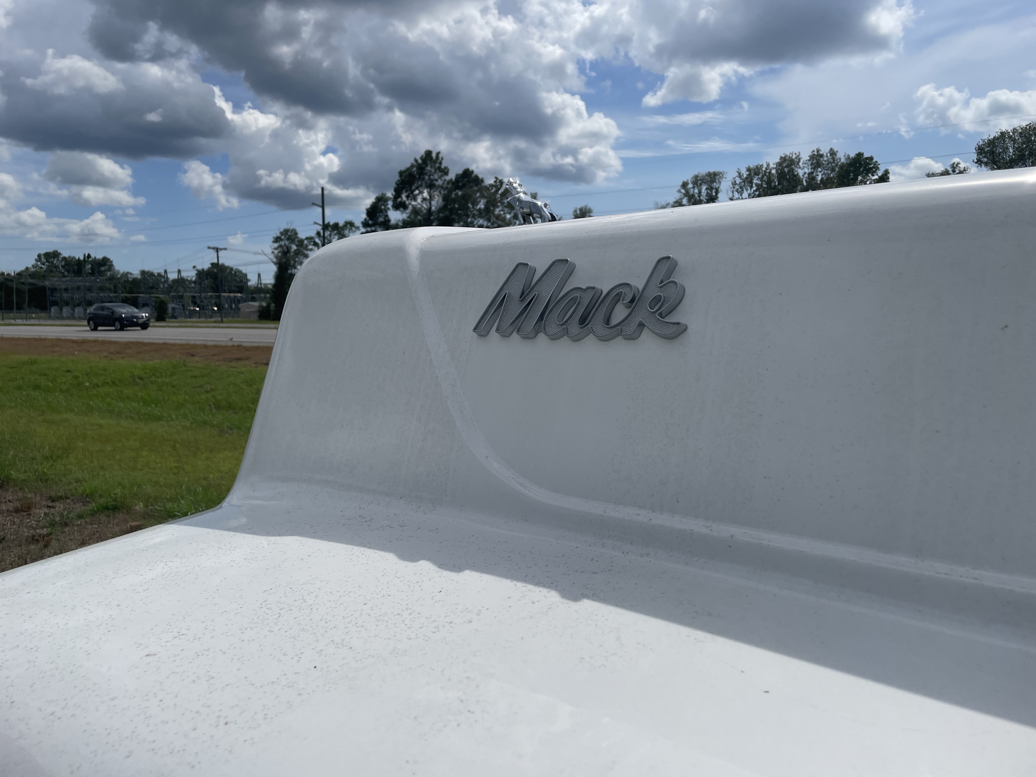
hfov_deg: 67.3
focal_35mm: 26
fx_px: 778
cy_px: 388
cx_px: 518
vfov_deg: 53.1
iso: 32
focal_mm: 4.2
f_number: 1.6
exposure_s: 1/13333
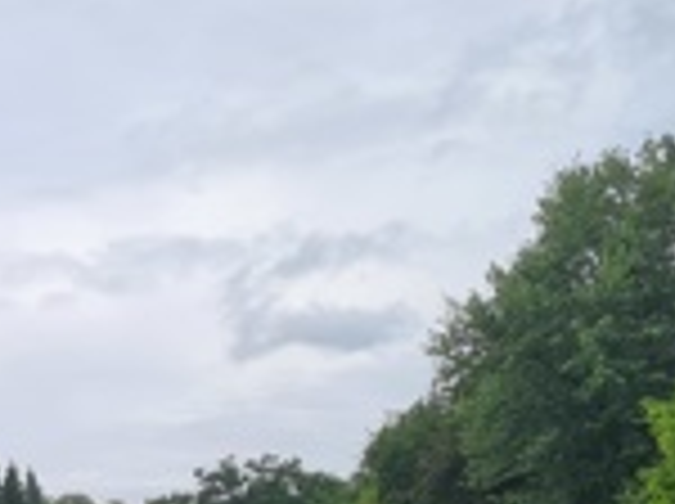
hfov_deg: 21.3
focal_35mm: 83
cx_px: -216
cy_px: 657
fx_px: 1616
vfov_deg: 16.7
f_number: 1.8
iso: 50
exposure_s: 1/1764
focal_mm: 5.4
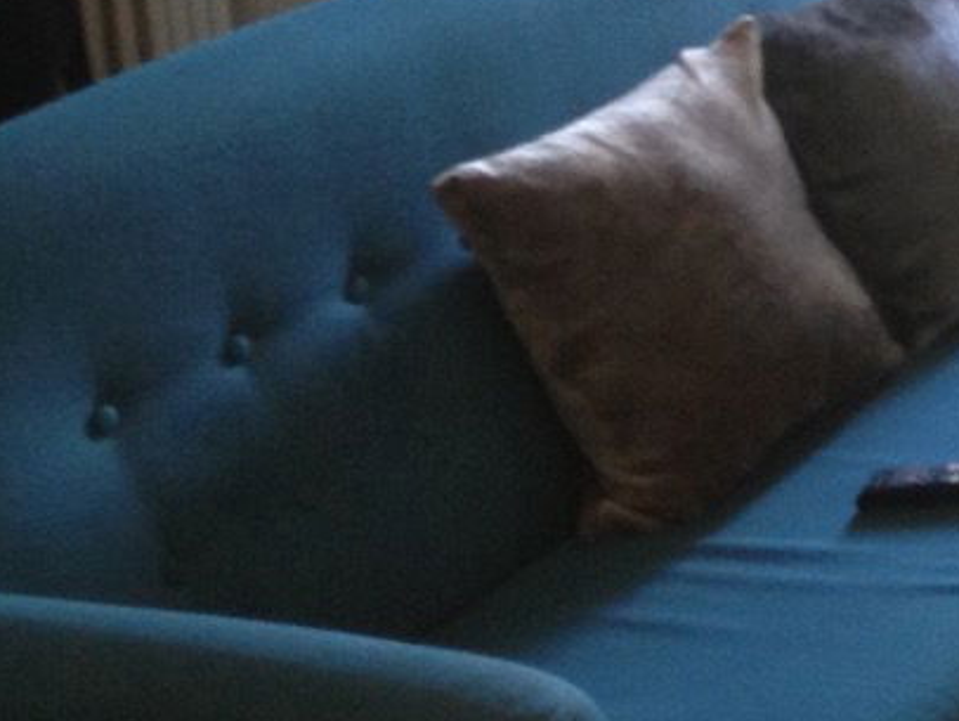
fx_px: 3243
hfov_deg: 15.1
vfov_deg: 11.9
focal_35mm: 117
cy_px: -461
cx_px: 1578
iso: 125
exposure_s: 1/20
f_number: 2.4
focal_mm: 4.12
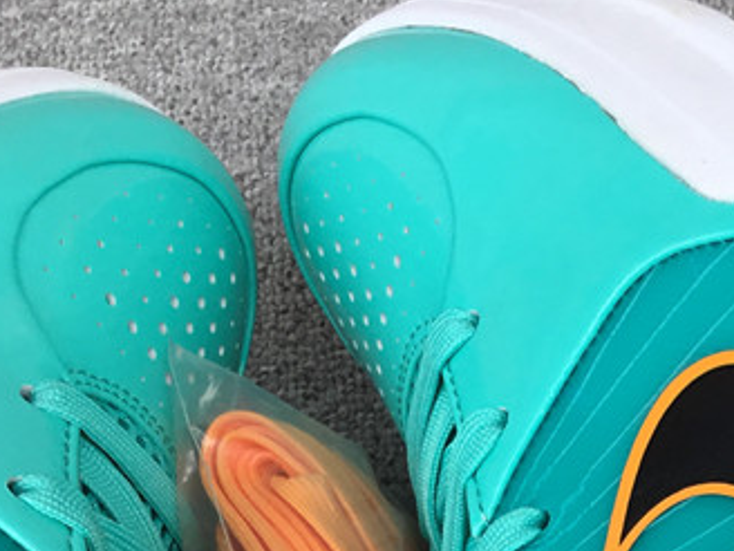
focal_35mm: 85
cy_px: 738
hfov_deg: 21.9
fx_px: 1802
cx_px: 797
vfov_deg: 16.3
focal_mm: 3.3
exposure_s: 1/401
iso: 25
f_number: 2.4
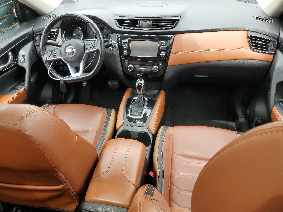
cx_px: 142
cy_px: 106
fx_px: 213
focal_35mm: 26
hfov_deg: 67.3
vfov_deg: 53.1
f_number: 1.5
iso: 50
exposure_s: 1/323
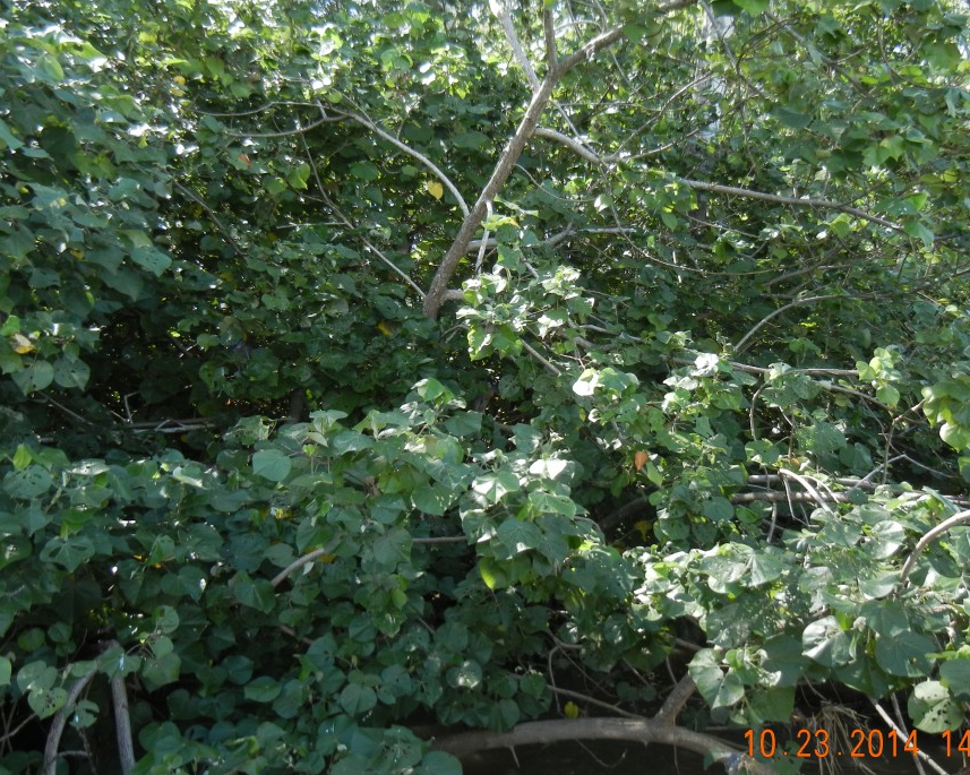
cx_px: 518
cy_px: 399
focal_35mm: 35
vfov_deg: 42.2
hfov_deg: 51.5
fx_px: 1004
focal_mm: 5.4
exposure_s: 1/164
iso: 160
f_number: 3.5
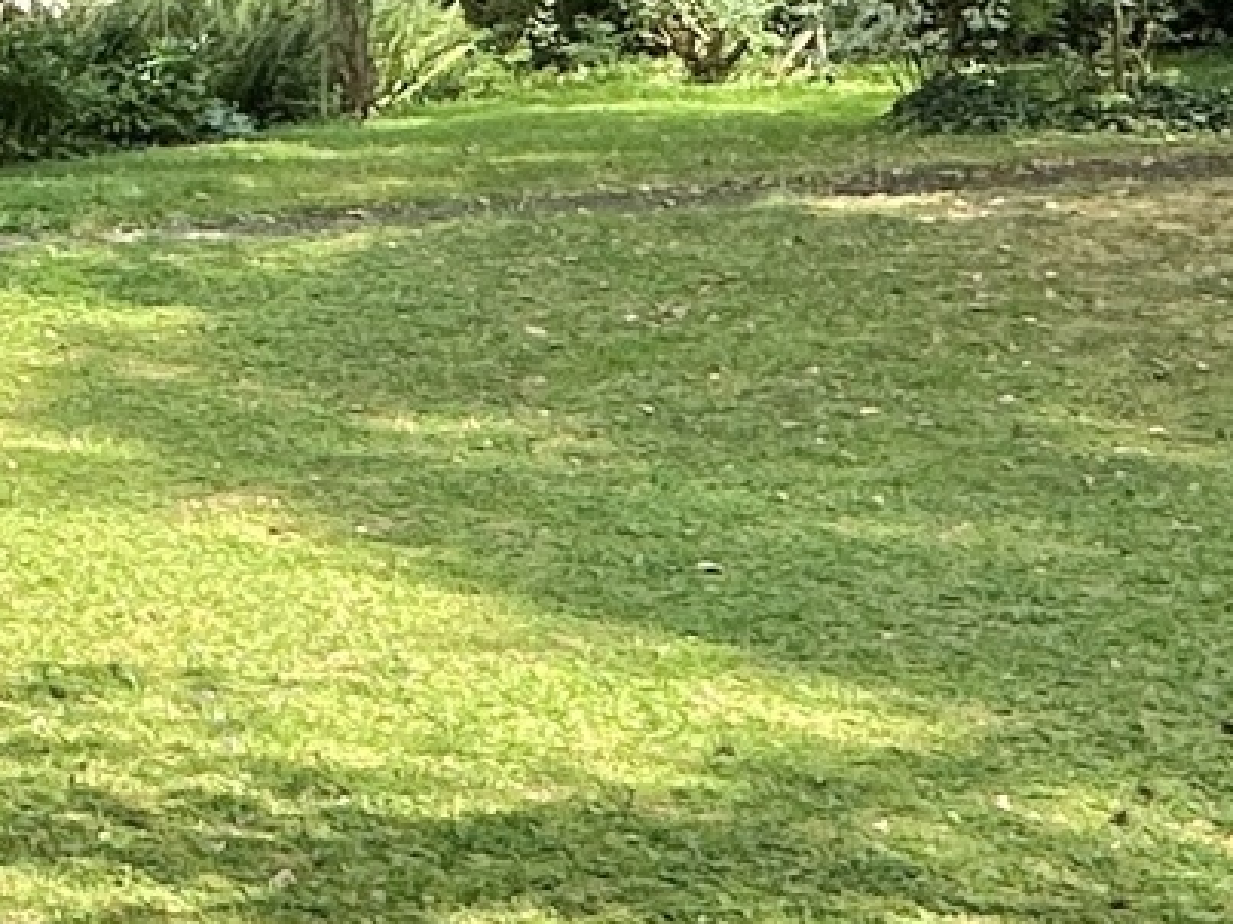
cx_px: -1254
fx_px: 3169
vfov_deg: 15.8
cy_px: -236
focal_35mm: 89
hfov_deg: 16.5
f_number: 2.2
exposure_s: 1/1553
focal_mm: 2.22
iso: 50
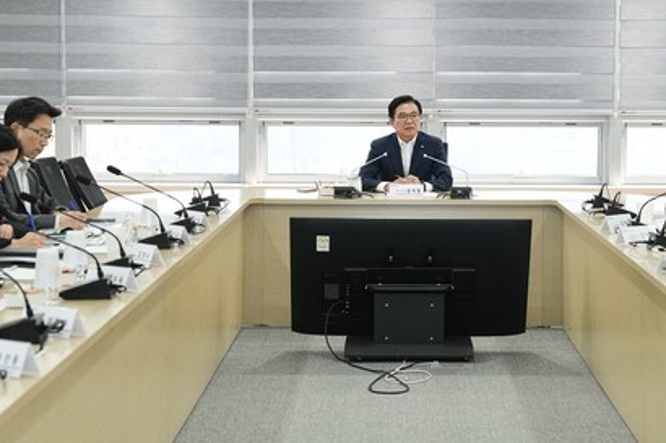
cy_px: 166
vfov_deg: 13.9
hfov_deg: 20.8
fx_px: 1812
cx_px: 414
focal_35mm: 98
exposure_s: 1/250
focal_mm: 67
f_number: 4
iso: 1600
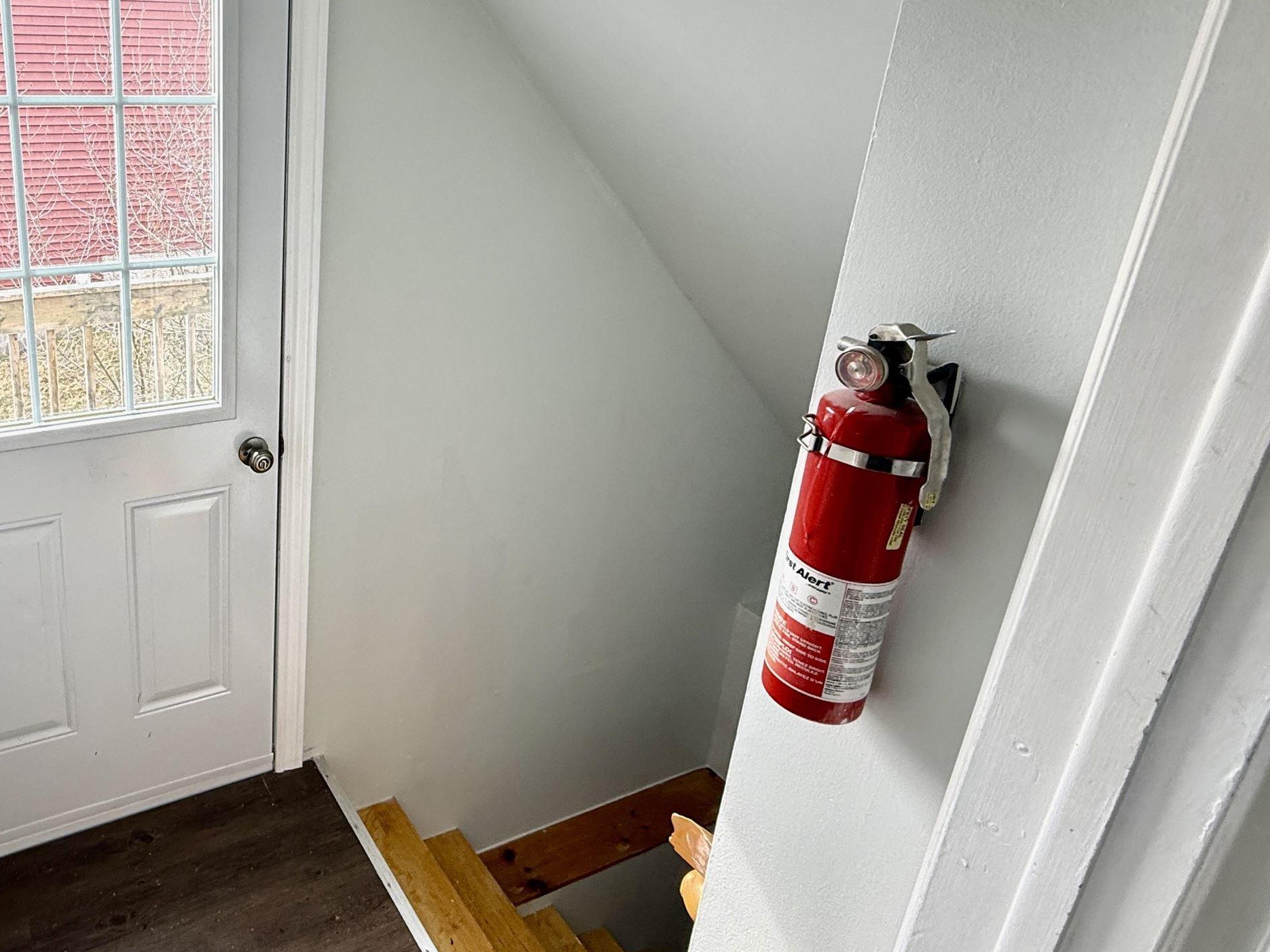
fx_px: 844
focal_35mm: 23
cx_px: 270
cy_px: 346
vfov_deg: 58.0
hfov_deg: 67.6
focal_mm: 2.22
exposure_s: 1/99
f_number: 2.2
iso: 160
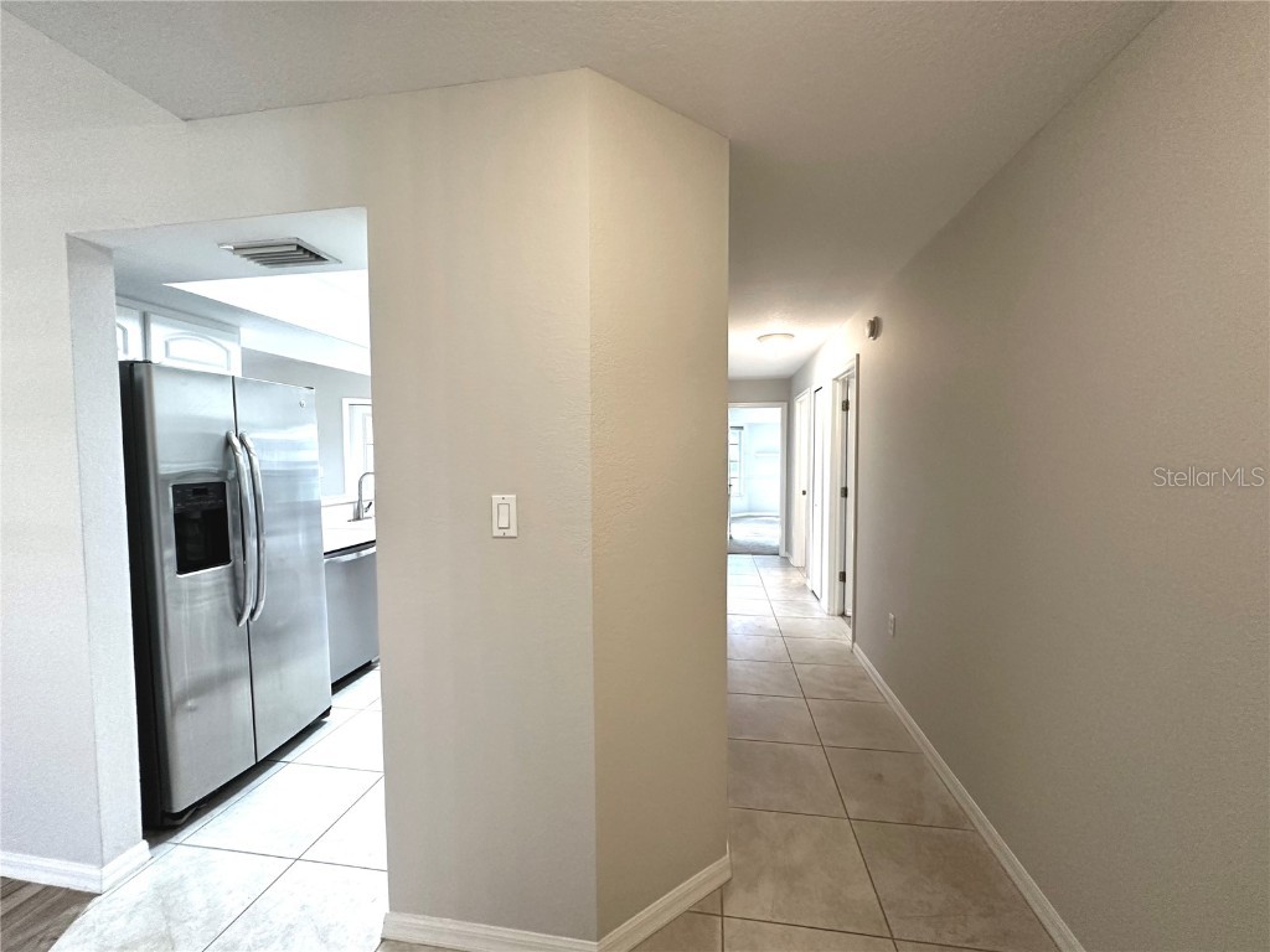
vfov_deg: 85.7
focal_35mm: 14
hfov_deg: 102.1
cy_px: 476
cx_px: 635
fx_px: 514
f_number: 2.2
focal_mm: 2.22
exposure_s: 1/120
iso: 320
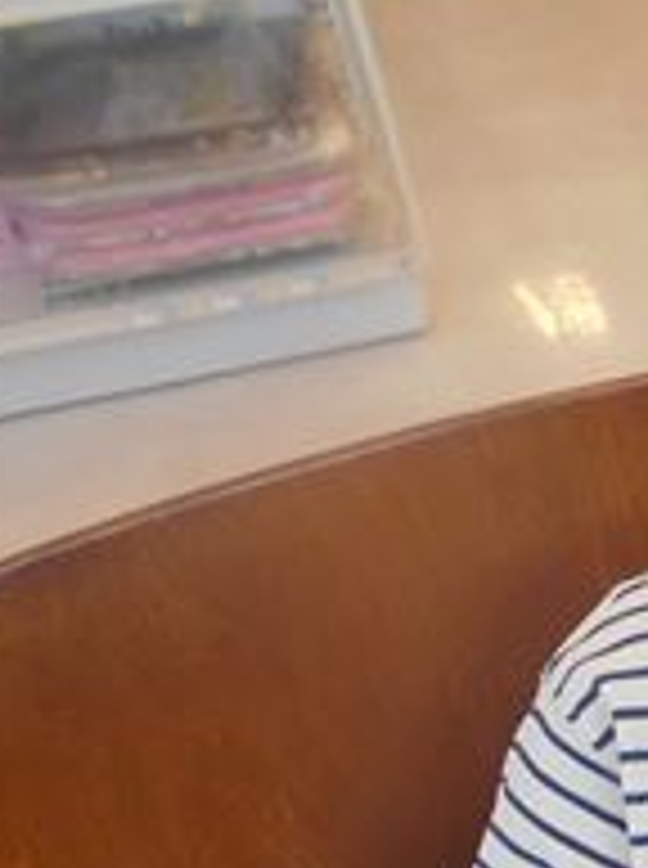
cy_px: 895
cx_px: 1318
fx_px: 2028
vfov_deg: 23.1
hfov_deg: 14.7
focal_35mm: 81
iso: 80
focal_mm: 4.6
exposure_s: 1/50
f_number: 3.2
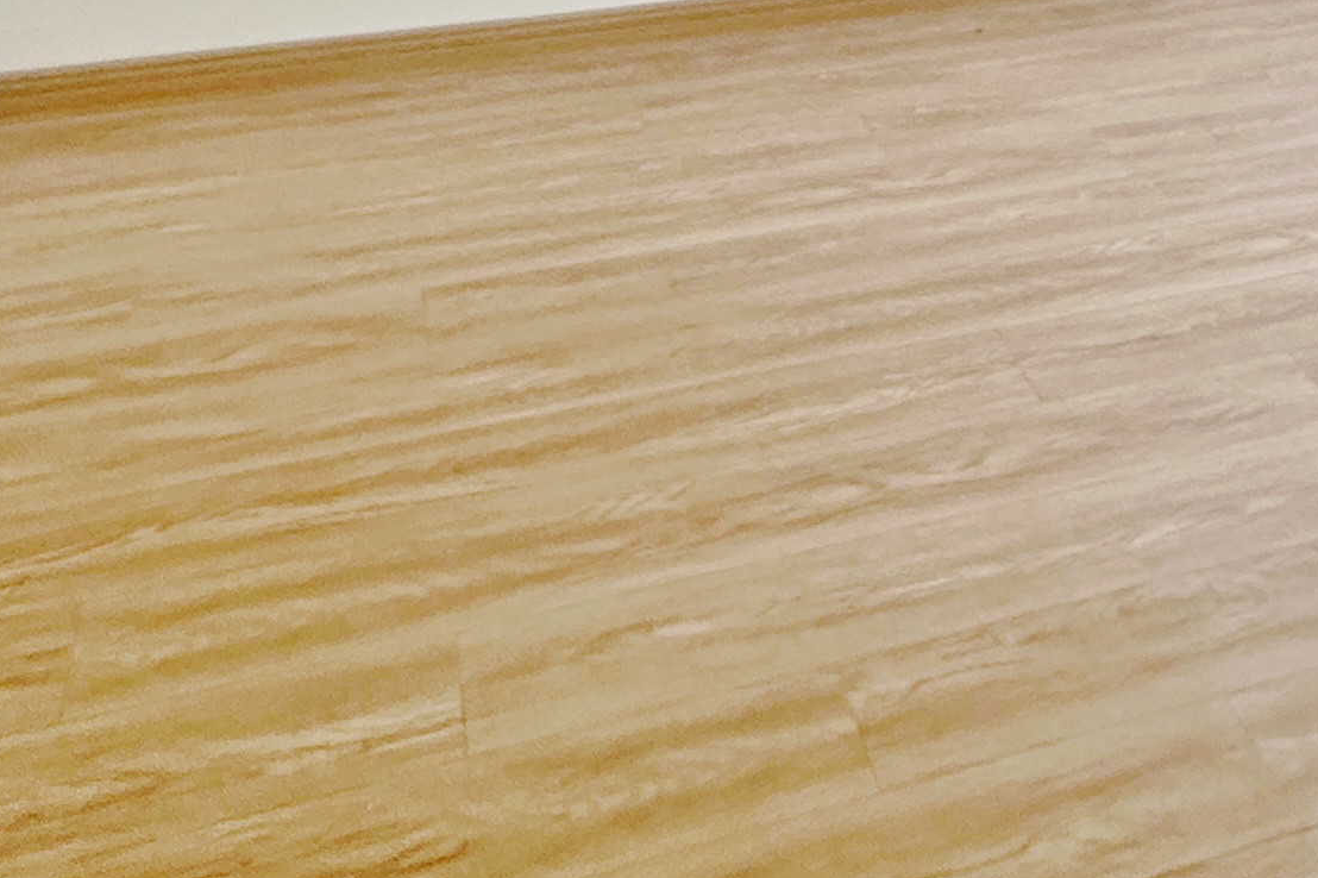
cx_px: 1172
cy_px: -755
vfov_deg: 18.8
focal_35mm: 53
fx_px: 1940
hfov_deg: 35.4
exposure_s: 1/50
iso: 200
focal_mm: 2.22
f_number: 2.2
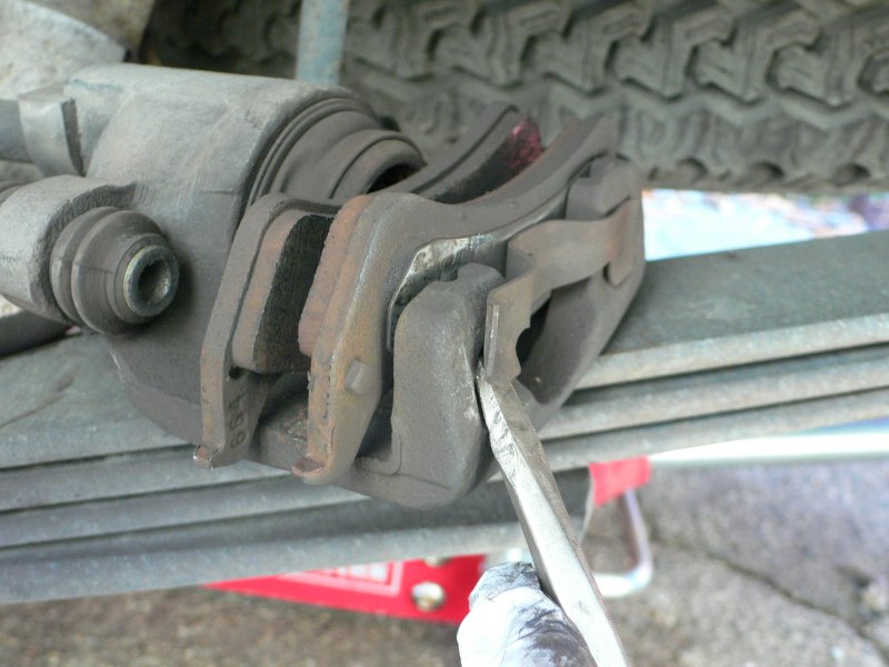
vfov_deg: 41.8
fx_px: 873
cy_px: 334
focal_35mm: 34
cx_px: 444
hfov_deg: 54.0
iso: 200
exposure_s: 1/25
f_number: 2.8
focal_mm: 6.3
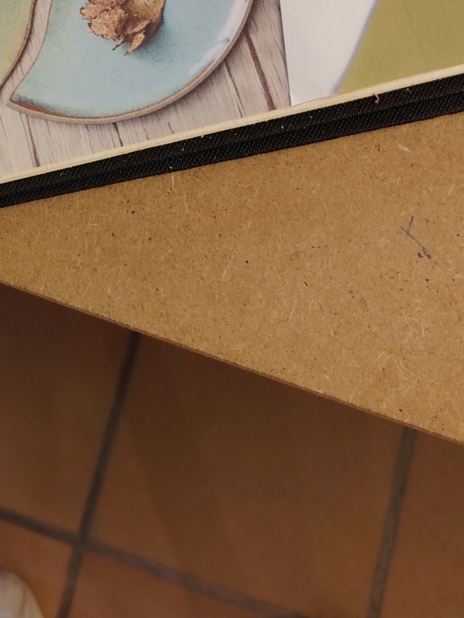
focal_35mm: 71
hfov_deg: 20.0
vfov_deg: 24.2
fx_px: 1269
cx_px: -16
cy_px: -171
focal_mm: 5.25
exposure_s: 1/33.3
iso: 747
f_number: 1.75
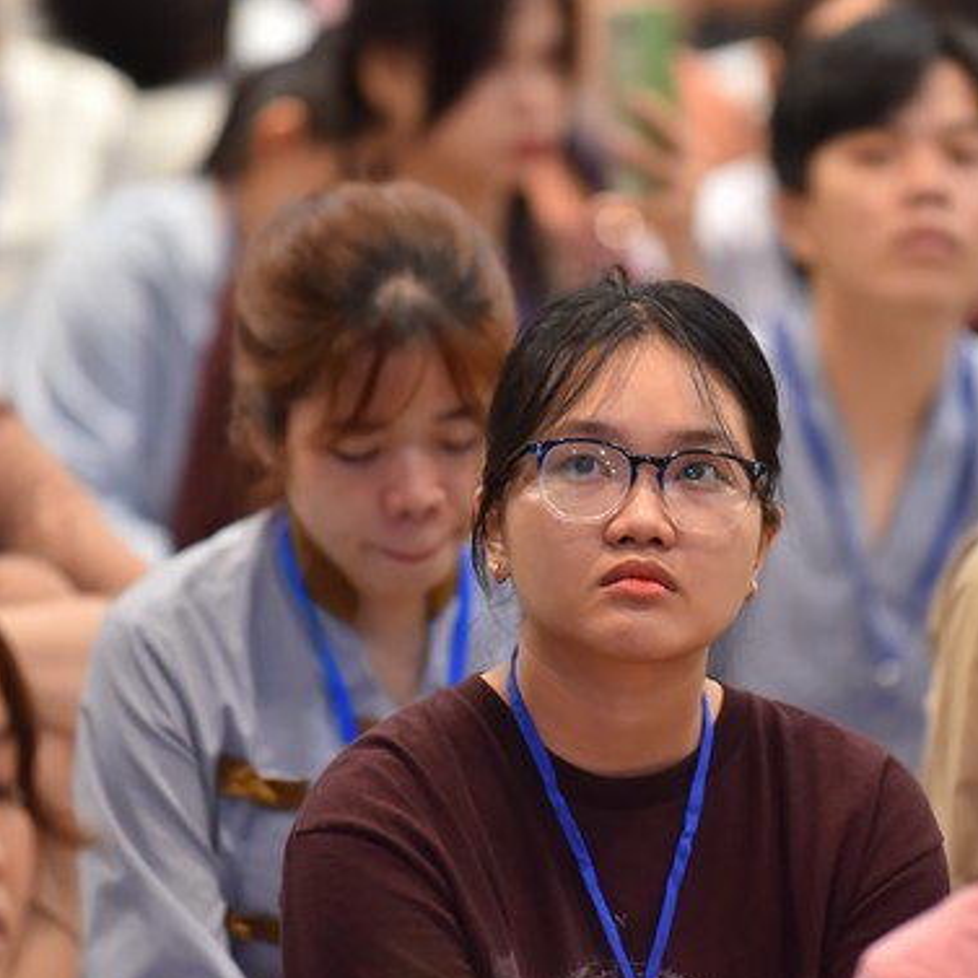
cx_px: 633
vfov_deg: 6.0
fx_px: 9366
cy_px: 476
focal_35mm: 293
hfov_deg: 6.0
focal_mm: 200
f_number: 2.8
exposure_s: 1/200
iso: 1600
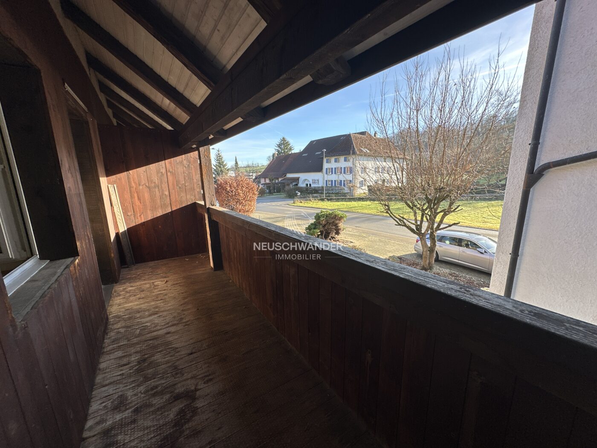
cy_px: 224
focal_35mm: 14
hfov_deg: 102.1
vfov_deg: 85.7
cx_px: 298
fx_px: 241
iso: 40
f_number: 2.2
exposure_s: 1/285
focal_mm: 2.22
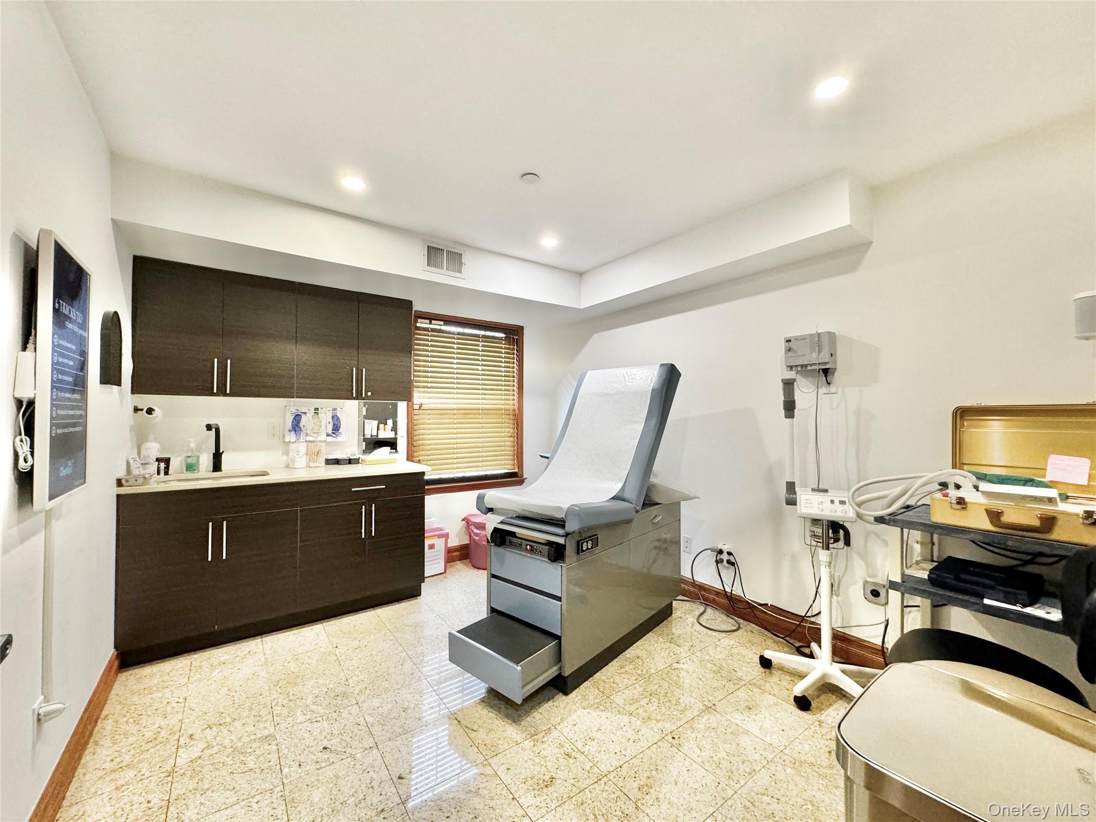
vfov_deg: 85.7
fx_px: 443
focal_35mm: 14
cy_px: 411
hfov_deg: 102.1
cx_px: 548
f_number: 2.2
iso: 250
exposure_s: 1/60
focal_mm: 2.22
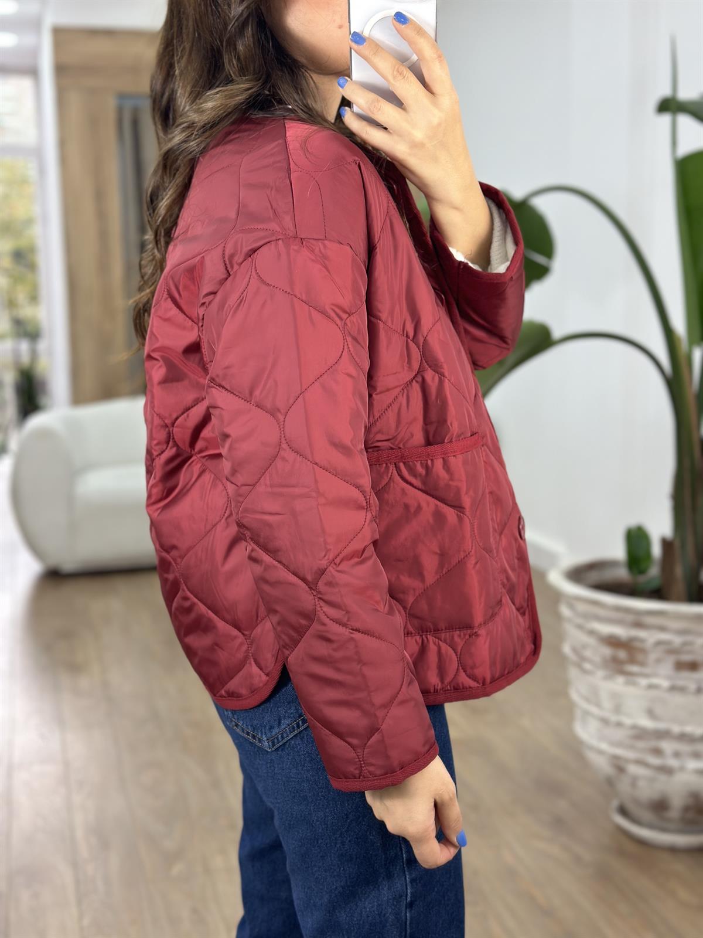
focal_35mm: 48
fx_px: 1300
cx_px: 352
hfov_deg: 30.3
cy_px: 469
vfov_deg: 39.7
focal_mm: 6.86
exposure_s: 1/100
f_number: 1.78
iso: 100
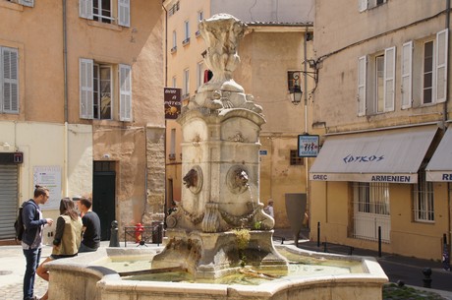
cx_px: 226
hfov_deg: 43.7
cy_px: 150
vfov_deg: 29.8
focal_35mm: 45
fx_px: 564
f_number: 6.3
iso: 100
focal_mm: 30
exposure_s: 1/200
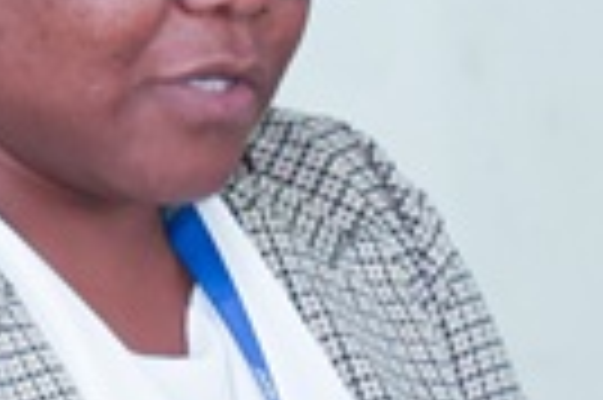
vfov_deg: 1.4
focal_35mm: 988
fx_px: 16529
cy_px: 207
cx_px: 18
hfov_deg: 2.1
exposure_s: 1/125
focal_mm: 130
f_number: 8
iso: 2000
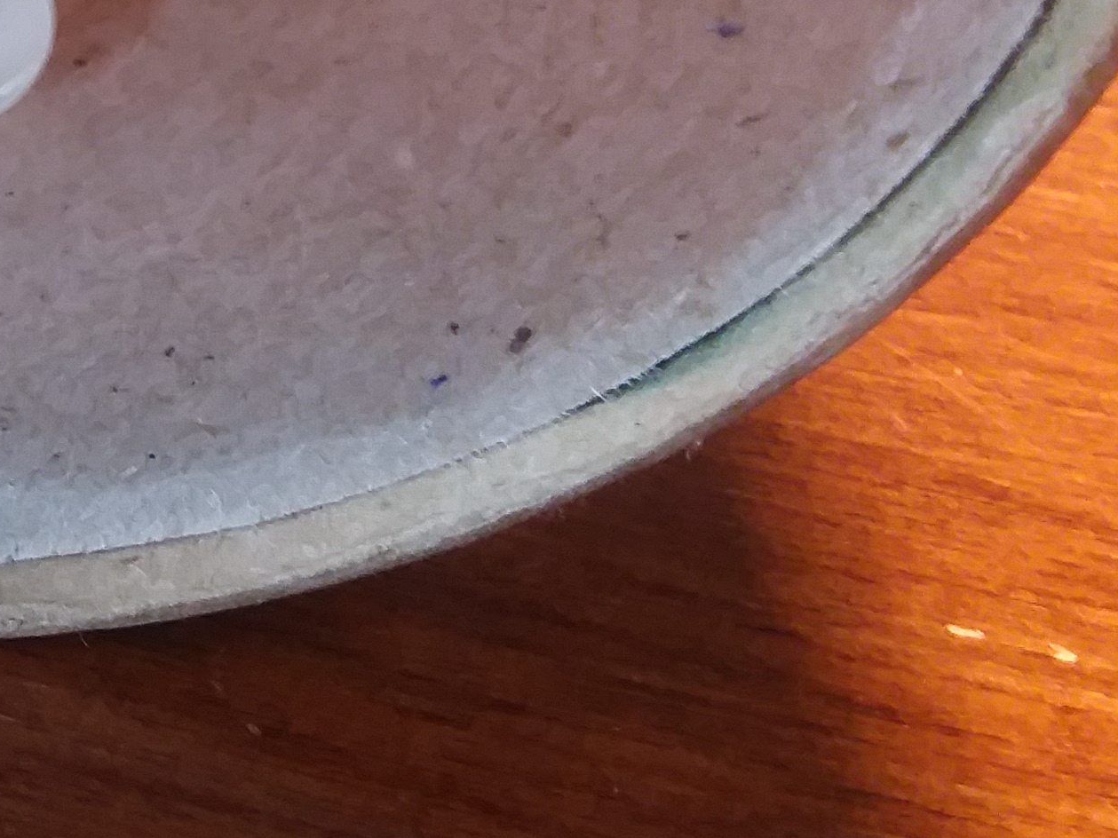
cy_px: -148
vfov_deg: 19.8
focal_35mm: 70
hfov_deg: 24.9
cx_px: -239
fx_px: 2261
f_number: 1.9
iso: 200
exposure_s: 1/24
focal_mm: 2.91
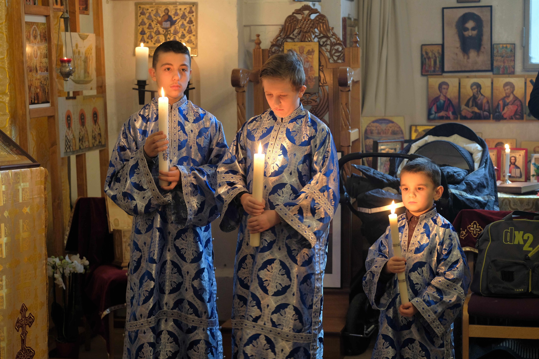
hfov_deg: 27.0
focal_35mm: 75
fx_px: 1123
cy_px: 180
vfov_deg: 18.2
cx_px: 270
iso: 1250
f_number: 2.8
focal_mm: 50
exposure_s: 1/15
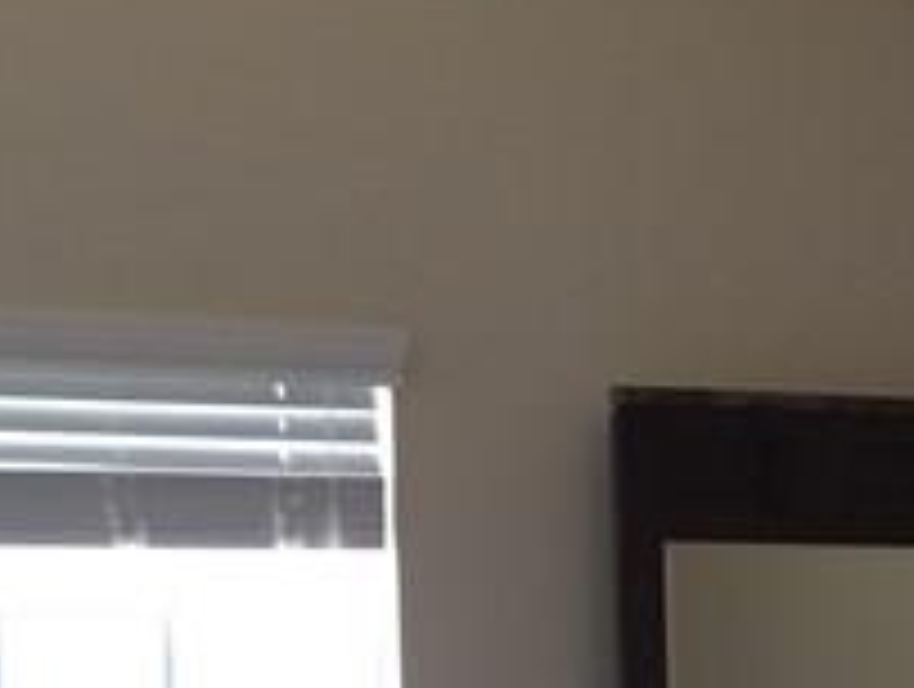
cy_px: 872
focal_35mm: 146
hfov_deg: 12.6
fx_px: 3862
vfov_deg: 10.0
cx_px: 1504
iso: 40
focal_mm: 4.15
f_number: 2.2
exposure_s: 1/30
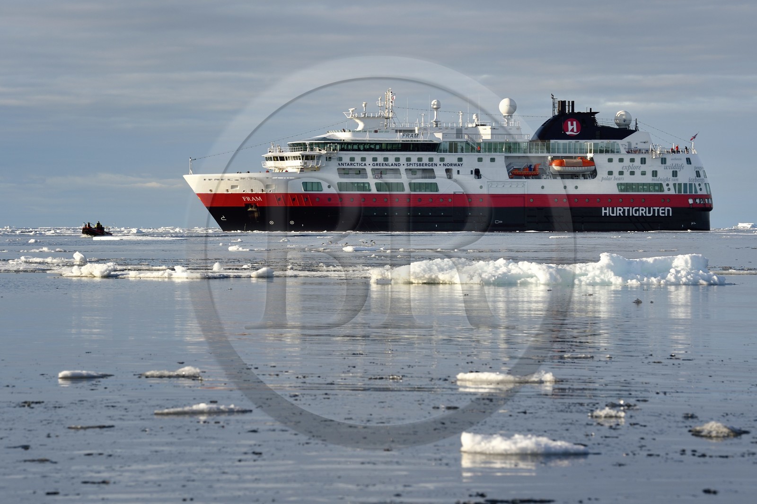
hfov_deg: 12.1
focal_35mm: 170
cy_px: 252
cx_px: 378
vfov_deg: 8.1
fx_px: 3574
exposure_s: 1/400
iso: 200
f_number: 10
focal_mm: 170
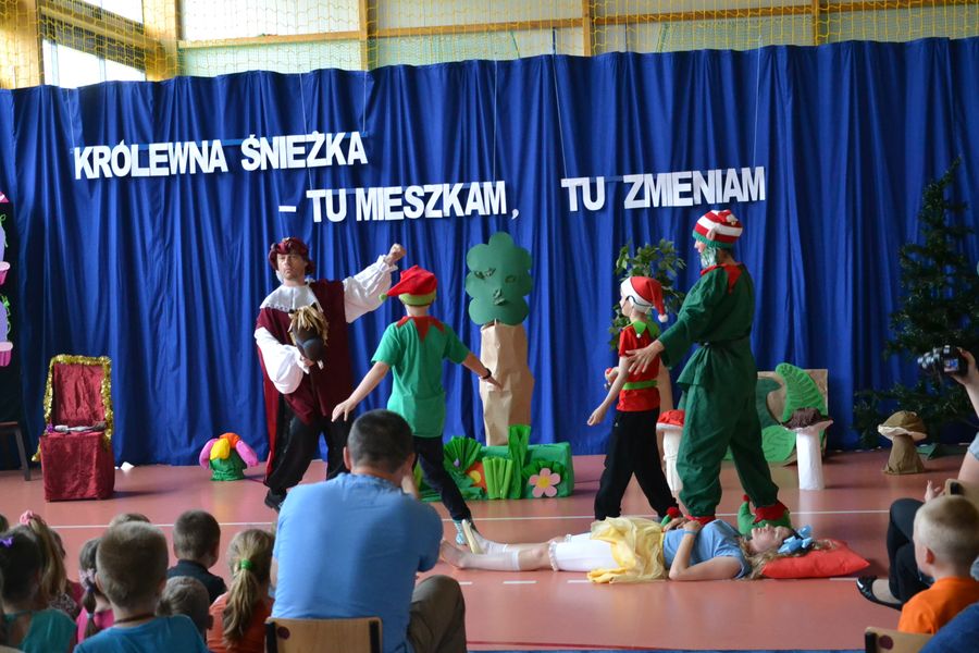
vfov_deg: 22.6
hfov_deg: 33.4
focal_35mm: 60
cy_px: 326
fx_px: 1632
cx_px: 490
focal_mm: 40
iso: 3200
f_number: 4.5
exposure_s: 1/320
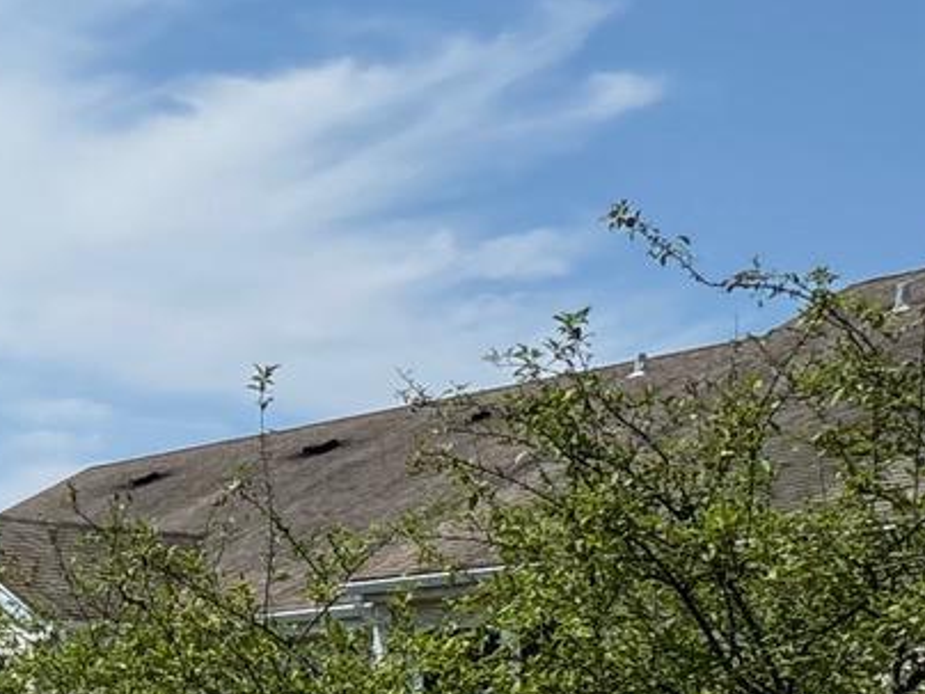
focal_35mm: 71
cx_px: -511
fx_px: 1897
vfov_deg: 19.7
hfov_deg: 22.1
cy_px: 802
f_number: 2.2
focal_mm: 2.22
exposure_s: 1/2985
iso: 50
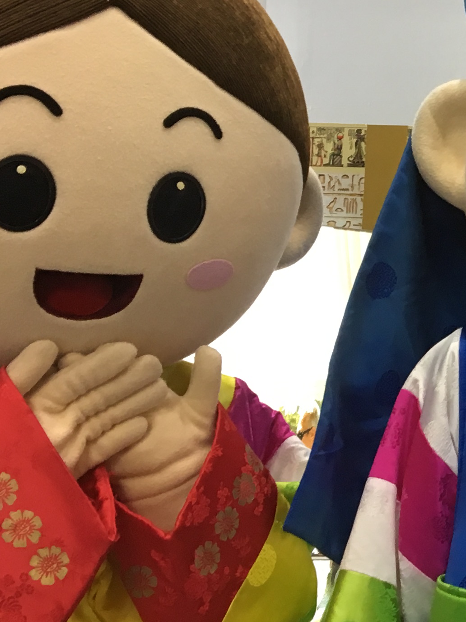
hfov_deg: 15.7
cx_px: 736
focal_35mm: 85
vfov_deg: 22.9
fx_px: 1526
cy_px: 213
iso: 64
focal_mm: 4.15
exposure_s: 1/30
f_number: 2.2
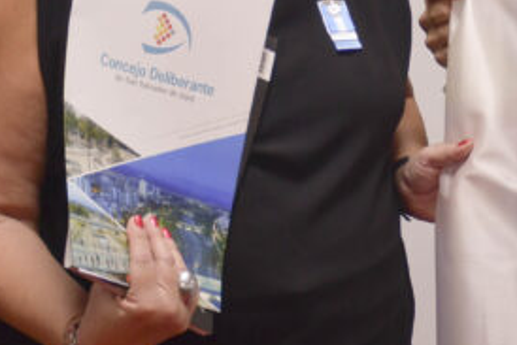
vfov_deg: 6.4
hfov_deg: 9.4
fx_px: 3060
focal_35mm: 213
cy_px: -8
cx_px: 760
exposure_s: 1/40
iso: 400
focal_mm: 38
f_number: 4.2
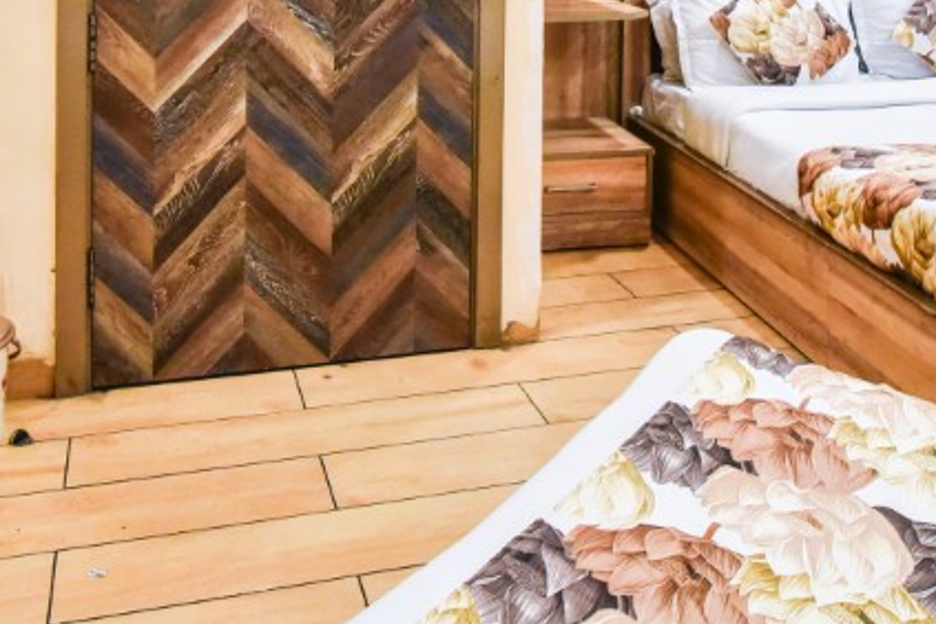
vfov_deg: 28.3
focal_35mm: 41
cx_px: 446
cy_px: -129
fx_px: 1066
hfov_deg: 47.4
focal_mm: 16
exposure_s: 1/50
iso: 4000
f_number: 8
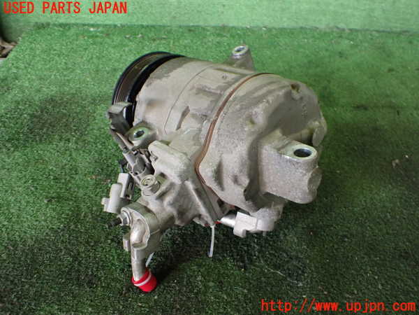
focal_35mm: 30
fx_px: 363
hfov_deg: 60.0
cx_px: 210
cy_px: 158
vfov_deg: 46.8
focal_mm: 5.4
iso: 800
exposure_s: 1/125
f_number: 2.3
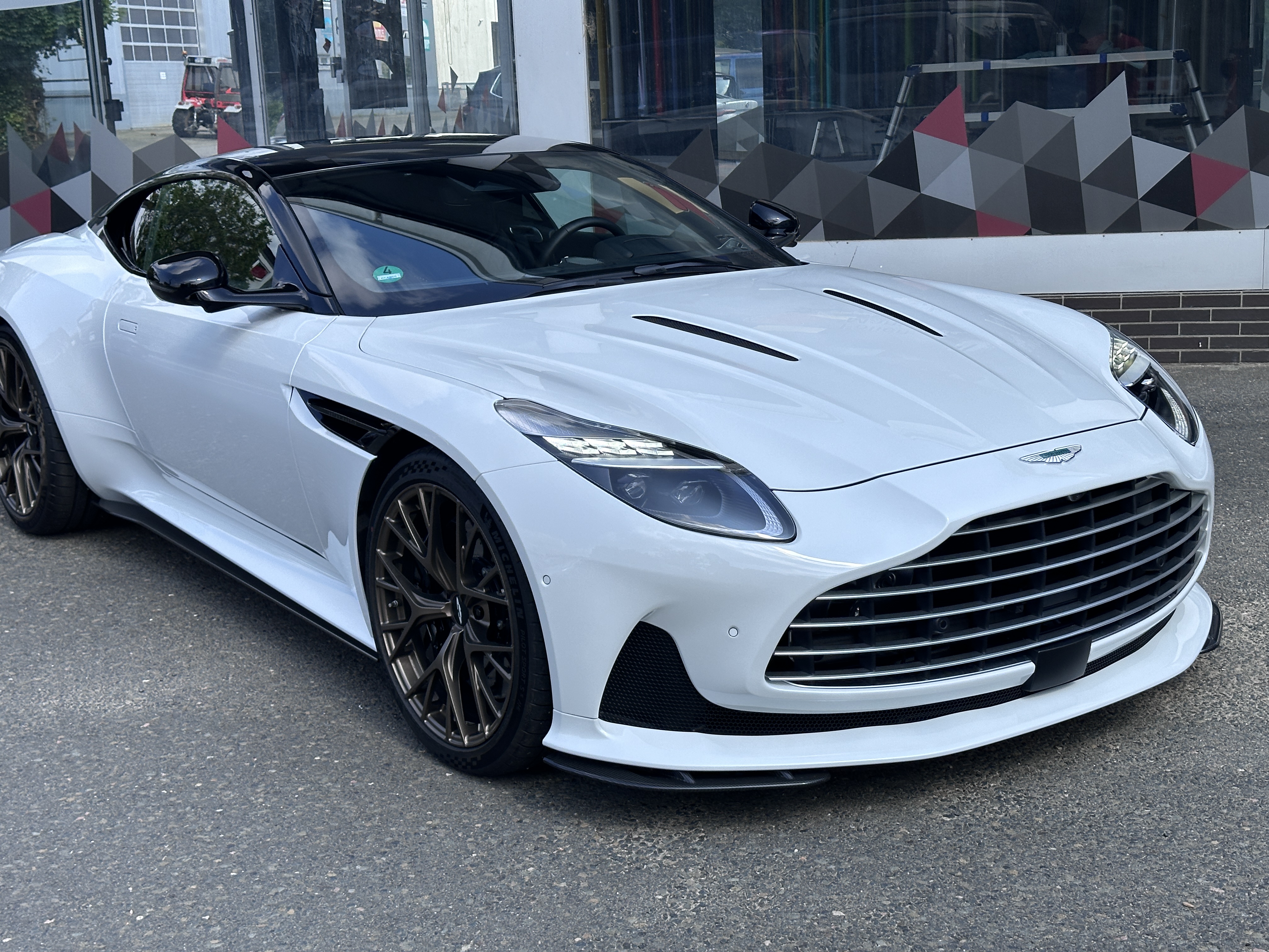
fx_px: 1760
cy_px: 476
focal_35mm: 48
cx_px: 634
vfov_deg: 30.3
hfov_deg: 39.7
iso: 64
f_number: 1.78
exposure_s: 1/3472
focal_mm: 6.86
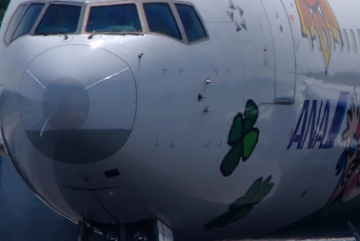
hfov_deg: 1.3
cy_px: 58
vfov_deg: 0.9
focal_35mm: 1543
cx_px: 415
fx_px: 15448
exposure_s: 1/350
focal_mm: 380
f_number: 16
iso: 200
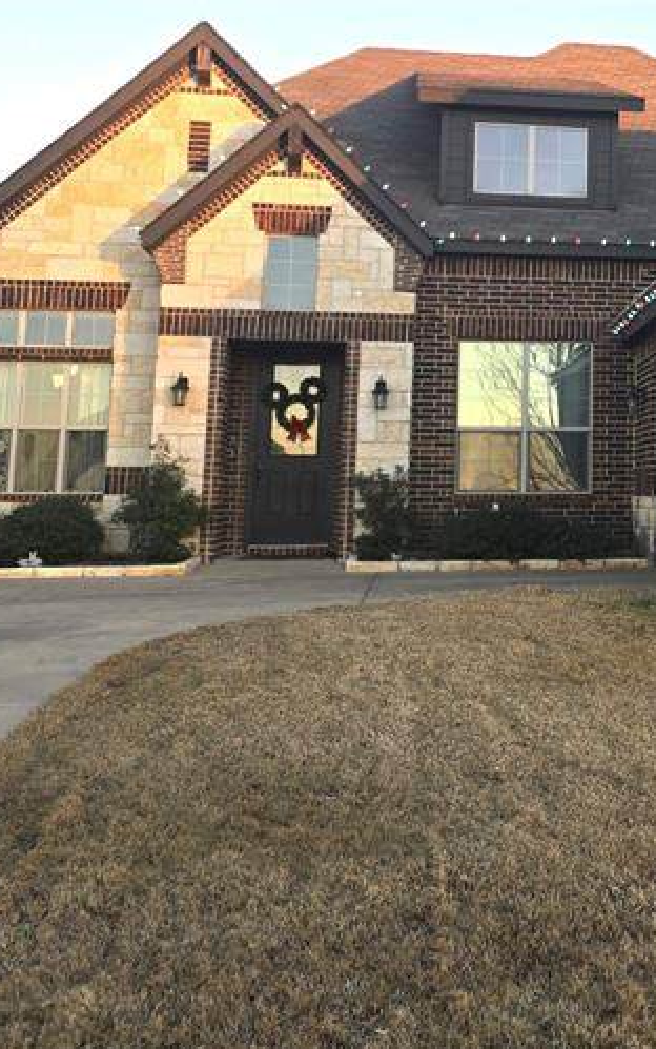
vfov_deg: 39.4
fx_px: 1430
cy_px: 286
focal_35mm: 50
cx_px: 681
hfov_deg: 24.5
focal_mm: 6.3
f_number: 1.7
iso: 25
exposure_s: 1/120
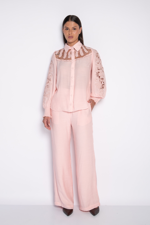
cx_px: 75
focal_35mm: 40
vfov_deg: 48.5
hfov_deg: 33.4
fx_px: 250
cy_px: 112
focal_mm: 40
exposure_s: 1/160
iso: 200
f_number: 5.6
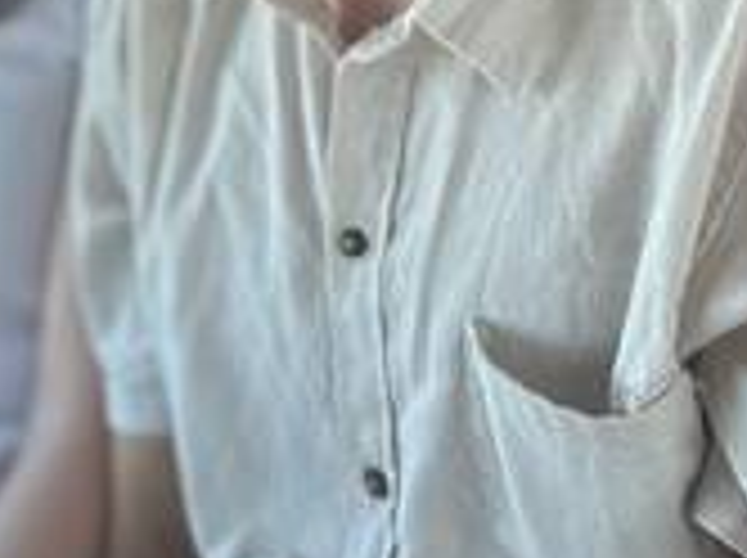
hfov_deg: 22.5
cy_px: -230
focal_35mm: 87
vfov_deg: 15.8
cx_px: 378
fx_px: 1875
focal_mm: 2.69
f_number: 1.9
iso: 80
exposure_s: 1/122
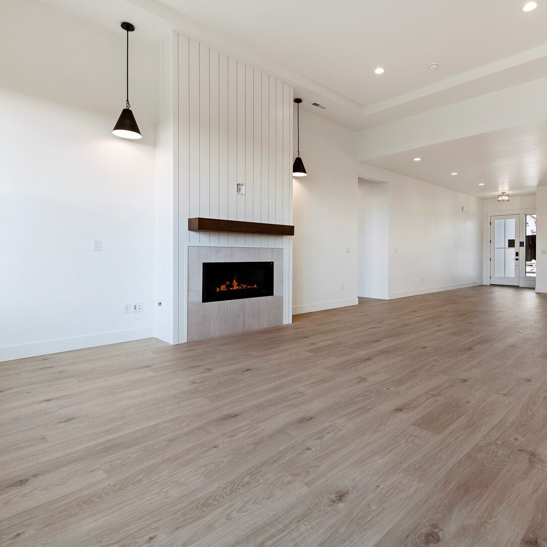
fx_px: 358
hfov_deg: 74.4
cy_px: 265
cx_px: 315
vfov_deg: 74.8
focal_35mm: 20
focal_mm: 15
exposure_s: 1/25
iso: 400
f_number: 7.1
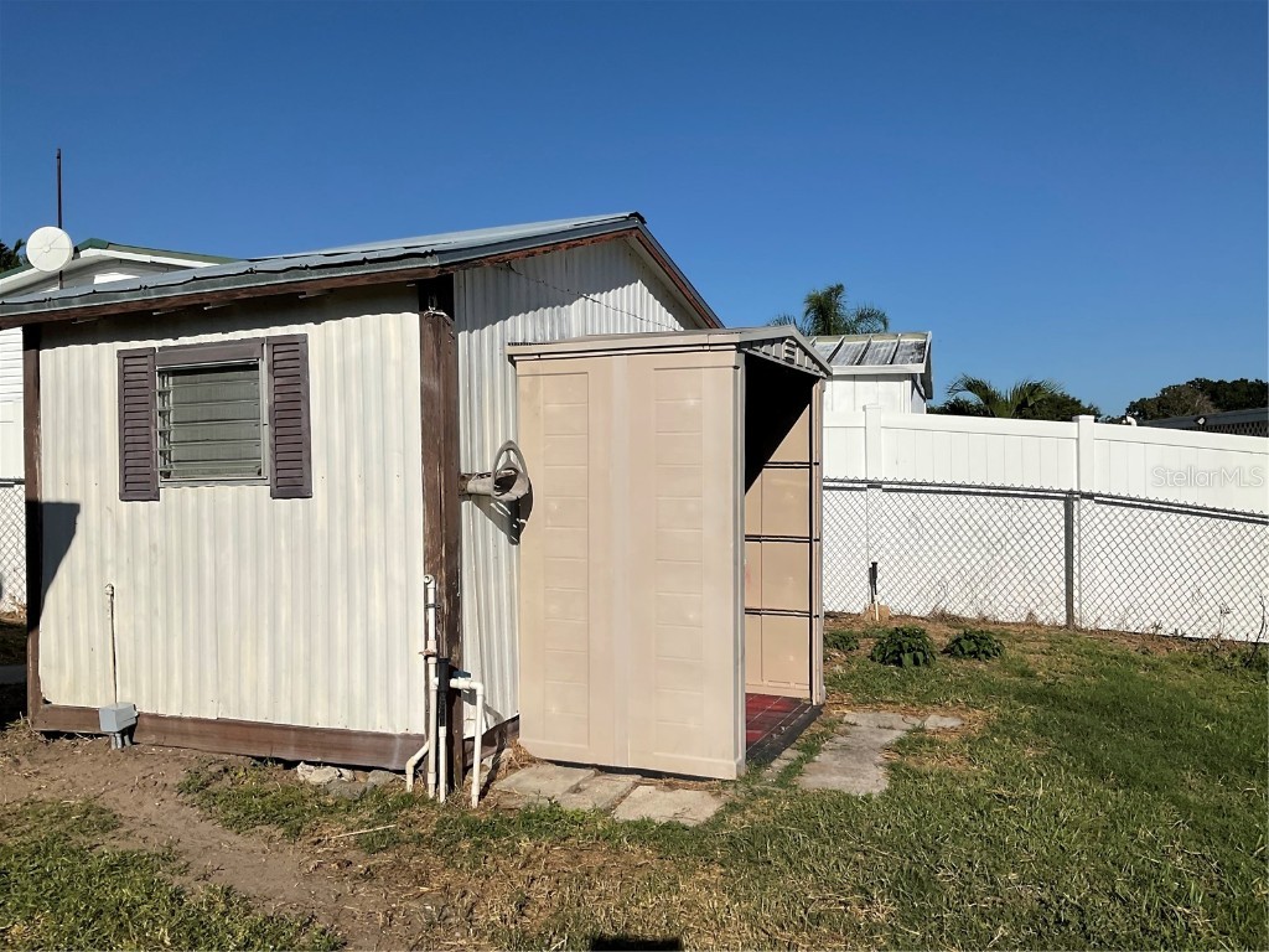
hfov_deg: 61.7
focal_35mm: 29
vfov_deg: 48.2
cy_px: 476
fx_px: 1063
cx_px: 634
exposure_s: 1/6536
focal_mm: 3
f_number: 1.8
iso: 16
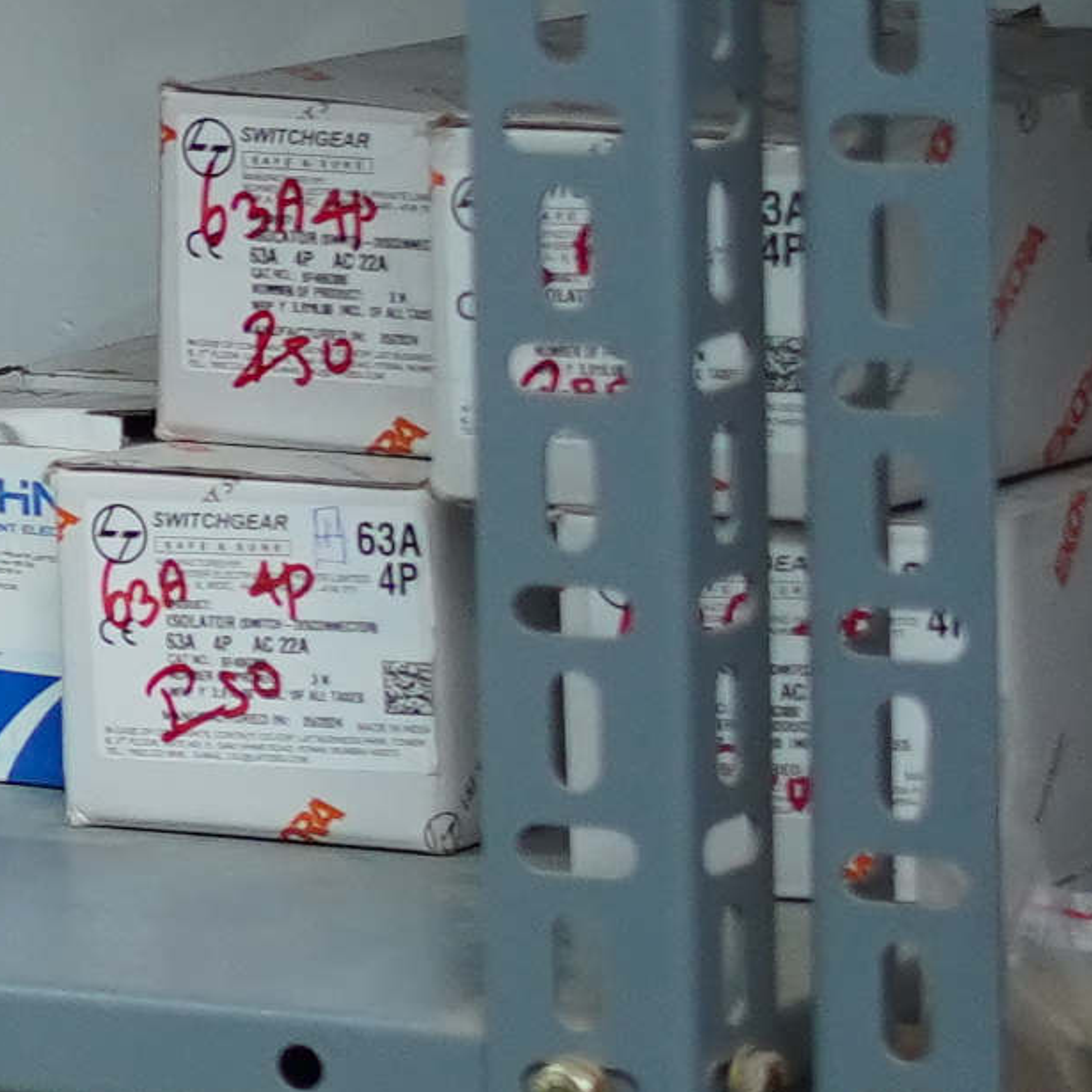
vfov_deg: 6.0
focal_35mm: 290
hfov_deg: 5.1
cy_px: 392
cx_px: -3830
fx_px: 10350
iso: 640
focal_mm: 35
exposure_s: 1/125
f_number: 2.8
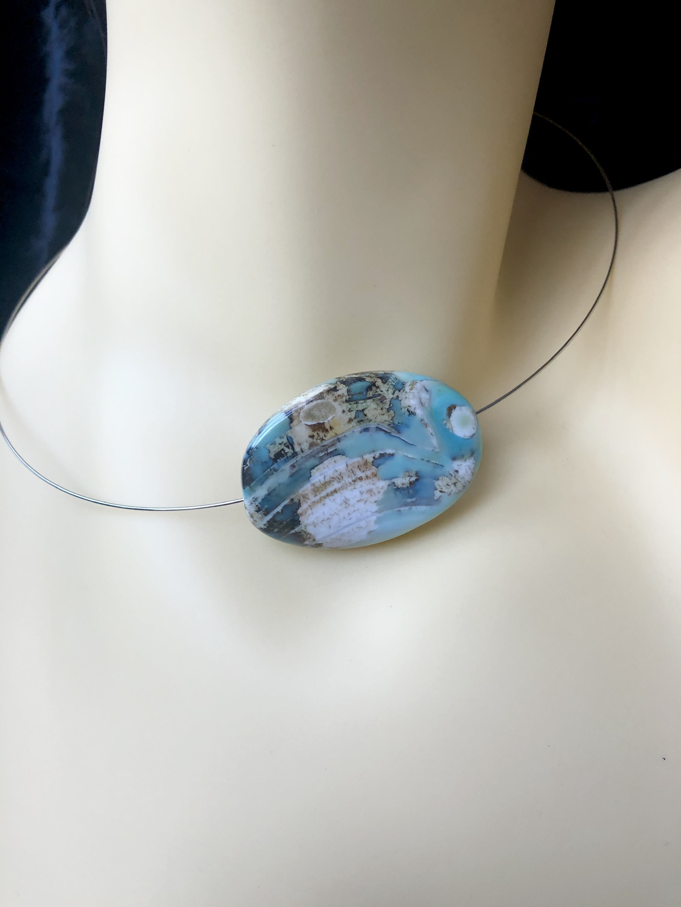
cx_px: 340
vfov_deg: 63.4
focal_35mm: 28
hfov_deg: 49.7
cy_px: 454
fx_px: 734
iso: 25
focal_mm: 3.99
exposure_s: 1/30
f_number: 1.8
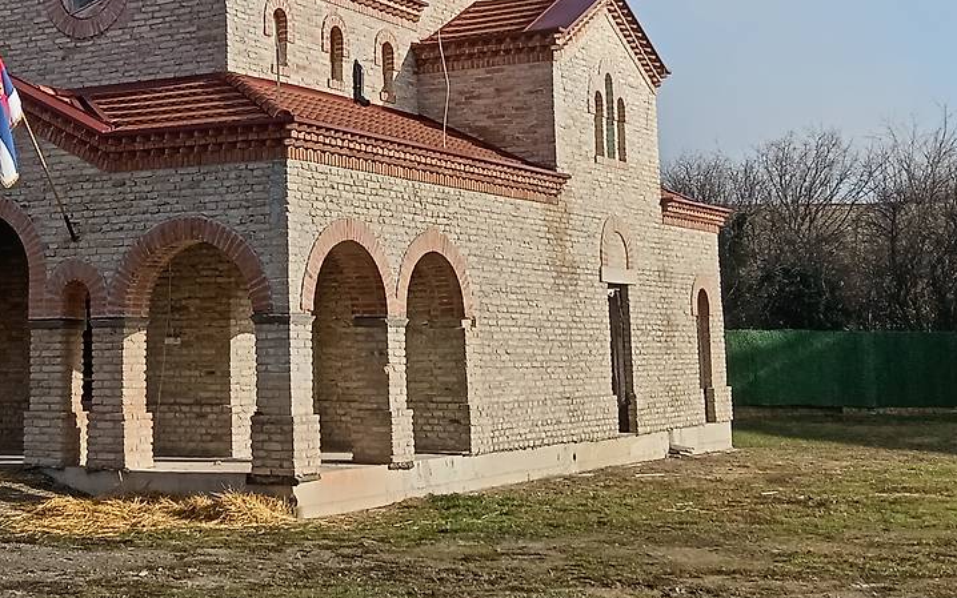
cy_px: 67
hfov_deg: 32.1
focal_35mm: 62
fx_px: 1617
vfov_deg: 20.6
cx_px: 193
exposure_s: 1/664
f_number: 1.8
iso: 100
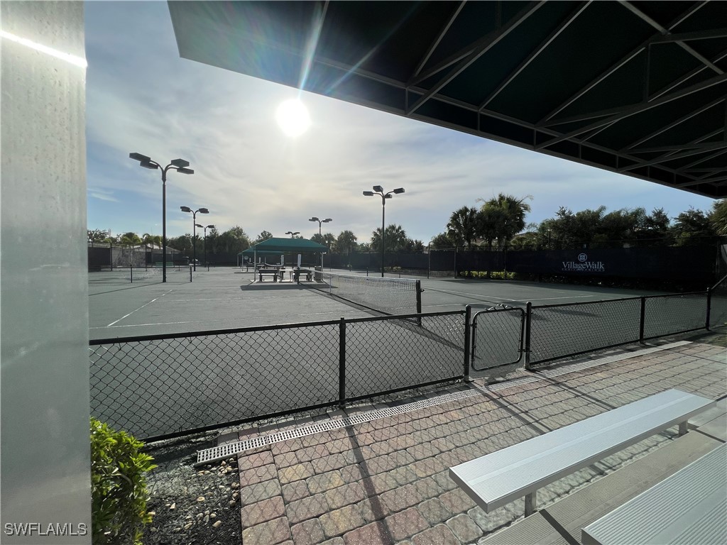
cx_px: 364
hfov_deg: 106.2
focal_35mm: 13
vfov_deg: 89.9
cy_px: 272
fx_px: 273
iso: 40
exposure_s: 1/4785
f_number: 1.8
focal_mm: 1.57
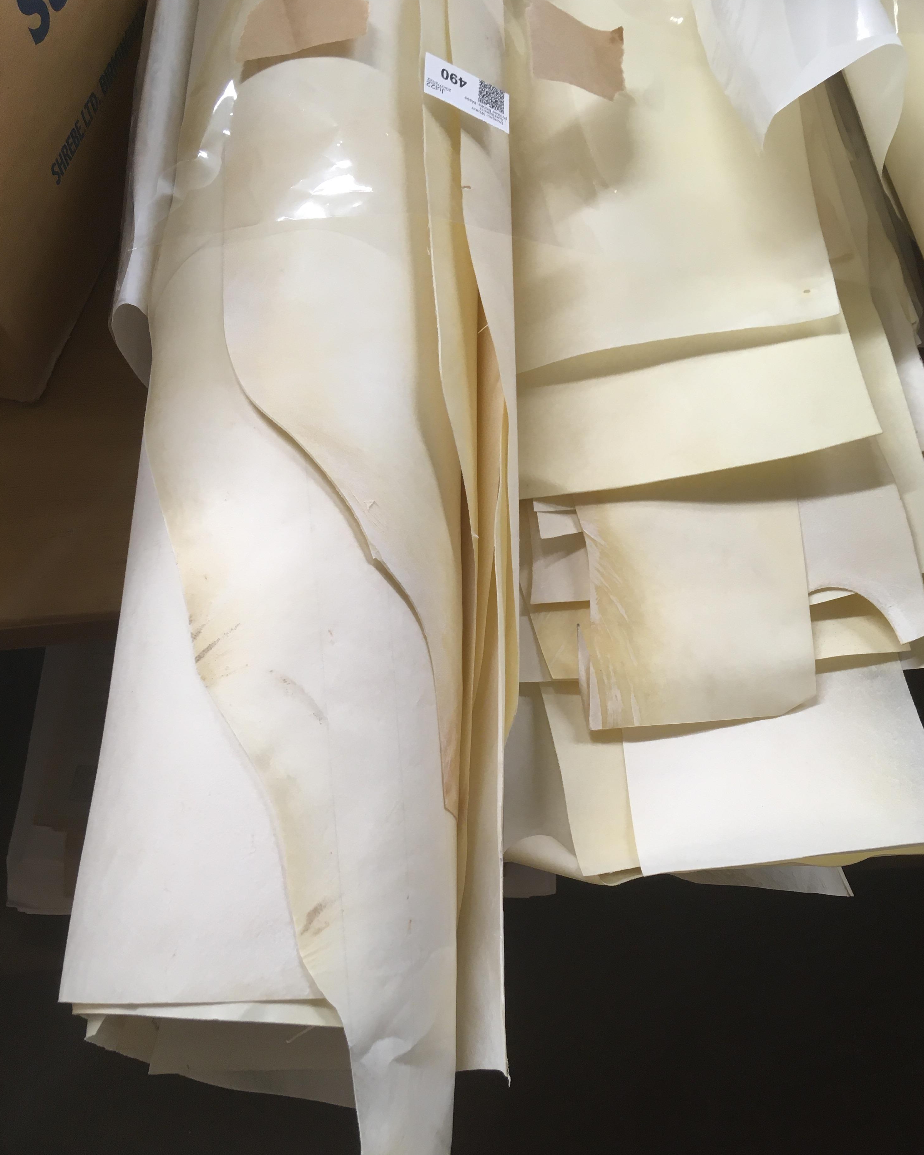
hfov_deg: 47.1
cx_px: 467
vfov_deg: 57.1
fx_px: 1060
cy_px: 624
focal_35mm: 31
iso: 64
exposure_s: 1/33
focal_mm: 4.15
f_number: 2.2
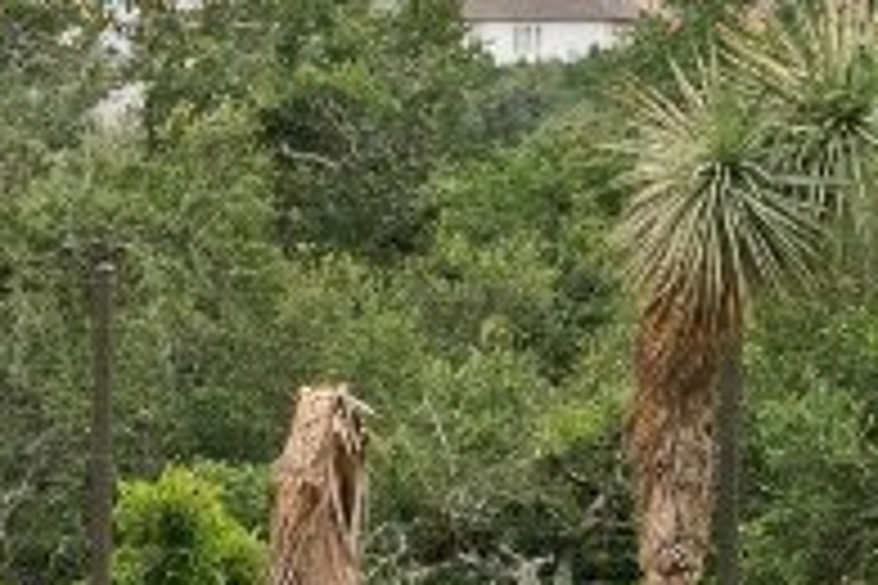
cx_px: -718
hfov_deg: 7.1
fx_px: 6926
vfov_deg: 4.8
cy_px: 320
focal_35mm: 284
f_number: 8
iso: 2000
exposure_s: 1/50
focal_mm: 32
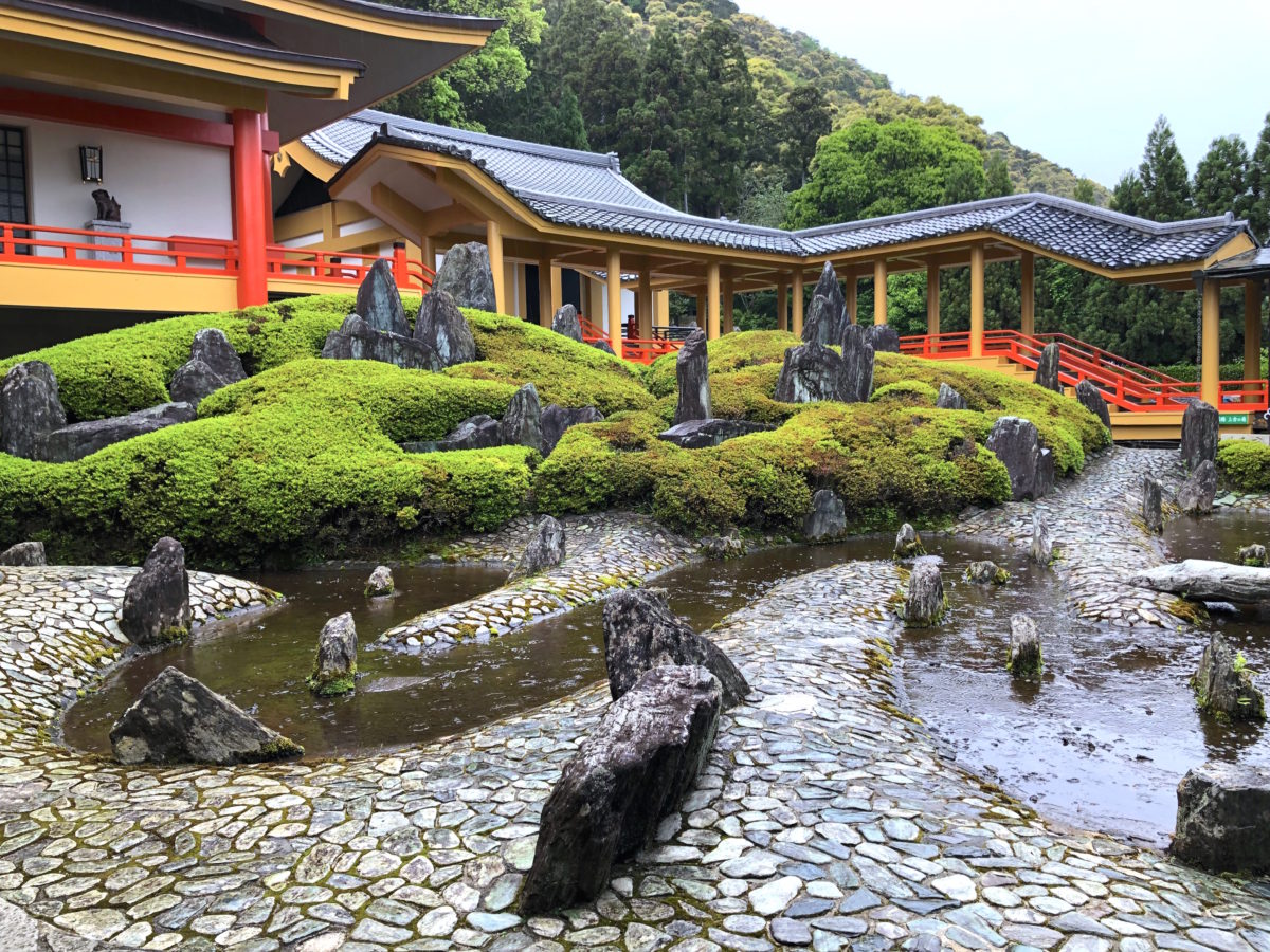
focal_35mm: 28
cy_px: 476
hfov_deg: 63.4
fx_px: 1027
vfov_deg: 49.7
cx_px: 635
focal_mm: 4
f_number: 1.8
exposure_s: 1/120
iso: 50
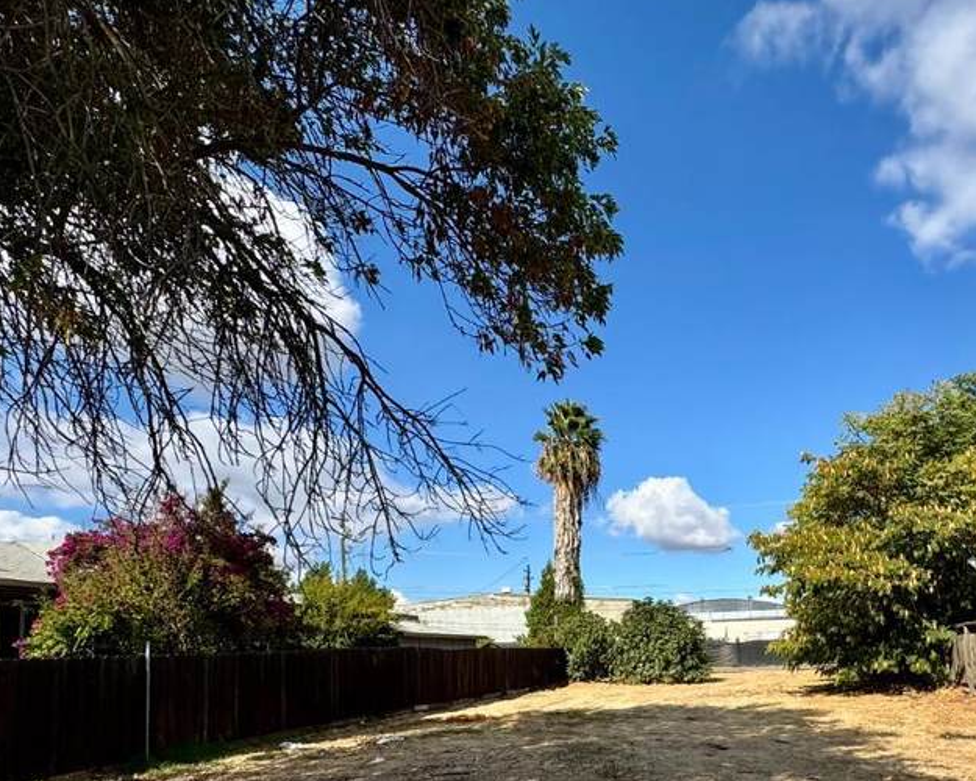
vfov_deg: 49.5
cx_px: 668
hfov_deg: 60.4
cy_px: 586
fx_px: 809
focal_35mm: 28
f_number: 2.2
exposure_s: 1/2342
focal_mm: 2.22
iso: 50
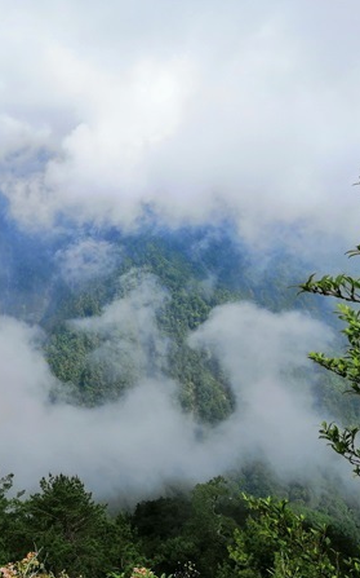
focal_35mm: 37
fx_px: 581
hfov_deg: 33.0
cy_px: 290
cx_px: 53
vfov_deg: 52.8
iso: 50
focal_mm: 3.81
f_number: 2.2
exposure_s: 1/754
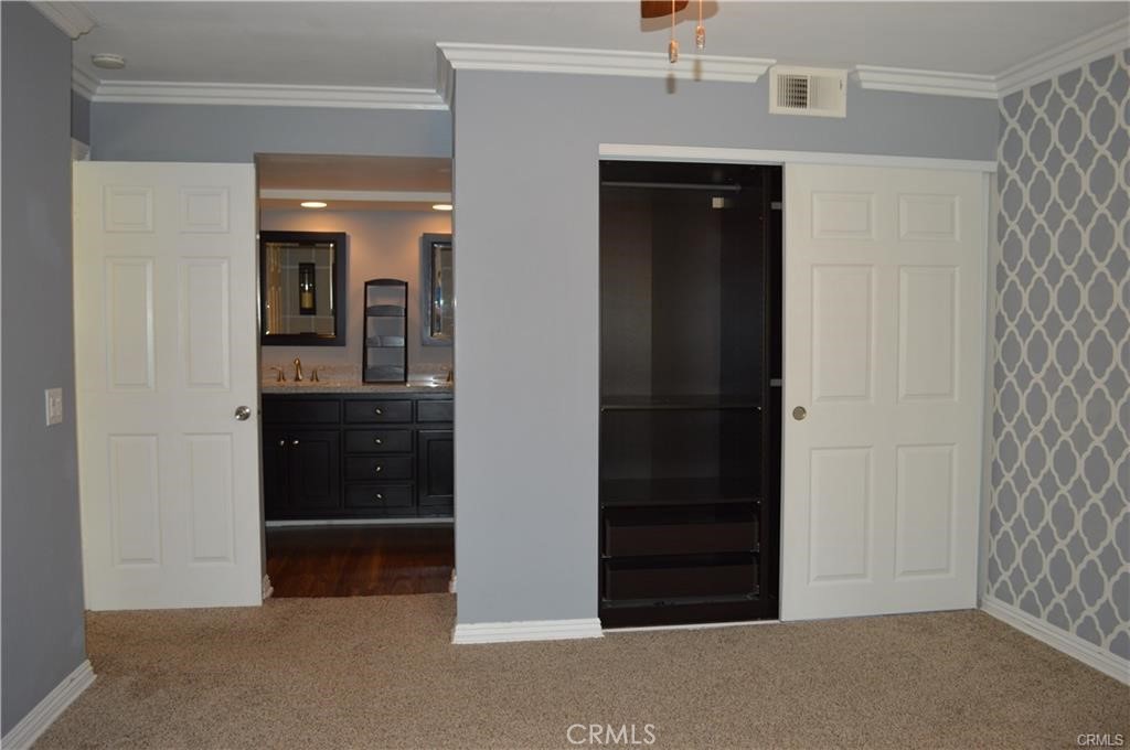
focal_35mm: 27
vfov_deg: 47.8
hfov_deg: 67.4
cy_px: 375
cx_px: 565
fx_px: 846
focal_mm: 18
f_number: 3.5
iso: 400
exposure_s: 1/60
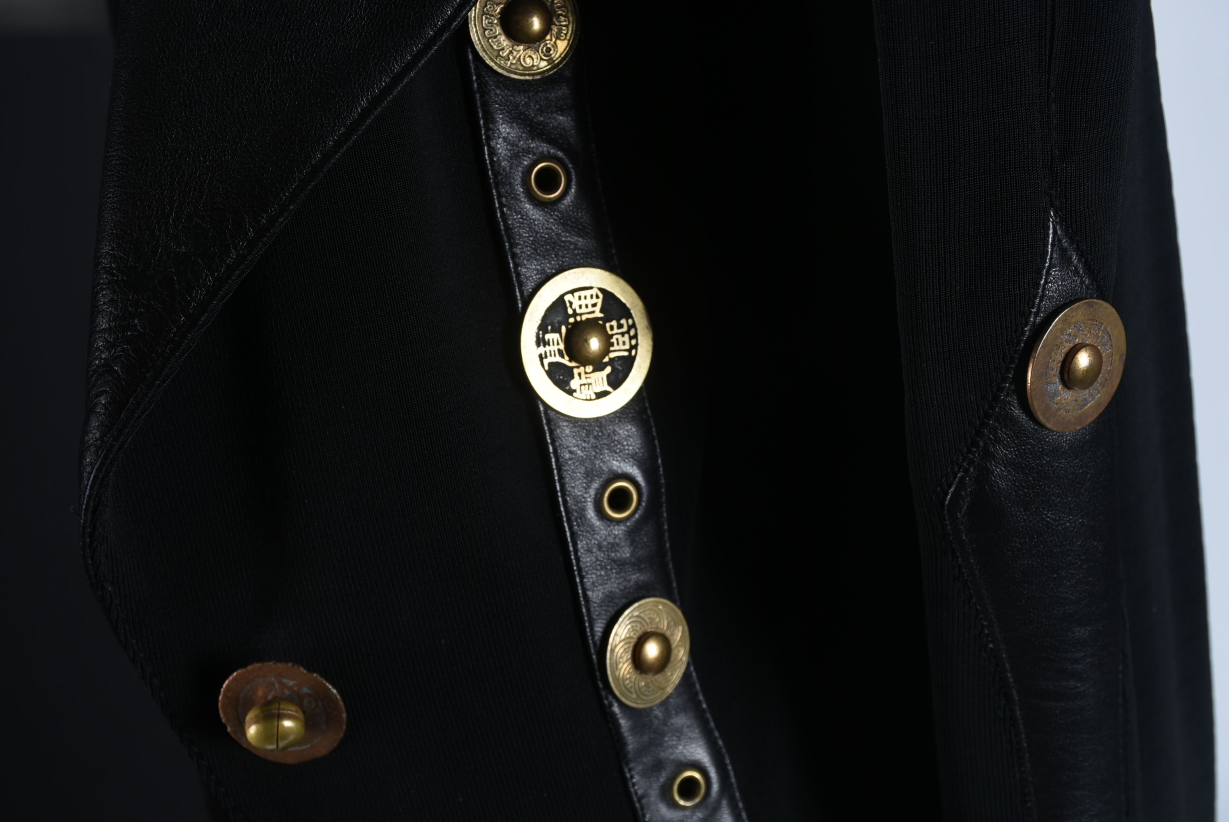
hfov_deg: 31.9
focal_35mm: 63
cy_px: 411
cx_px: 614
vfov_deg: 21.6
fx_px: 2152
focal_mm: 42
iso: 200
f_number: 10
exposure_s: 1/125
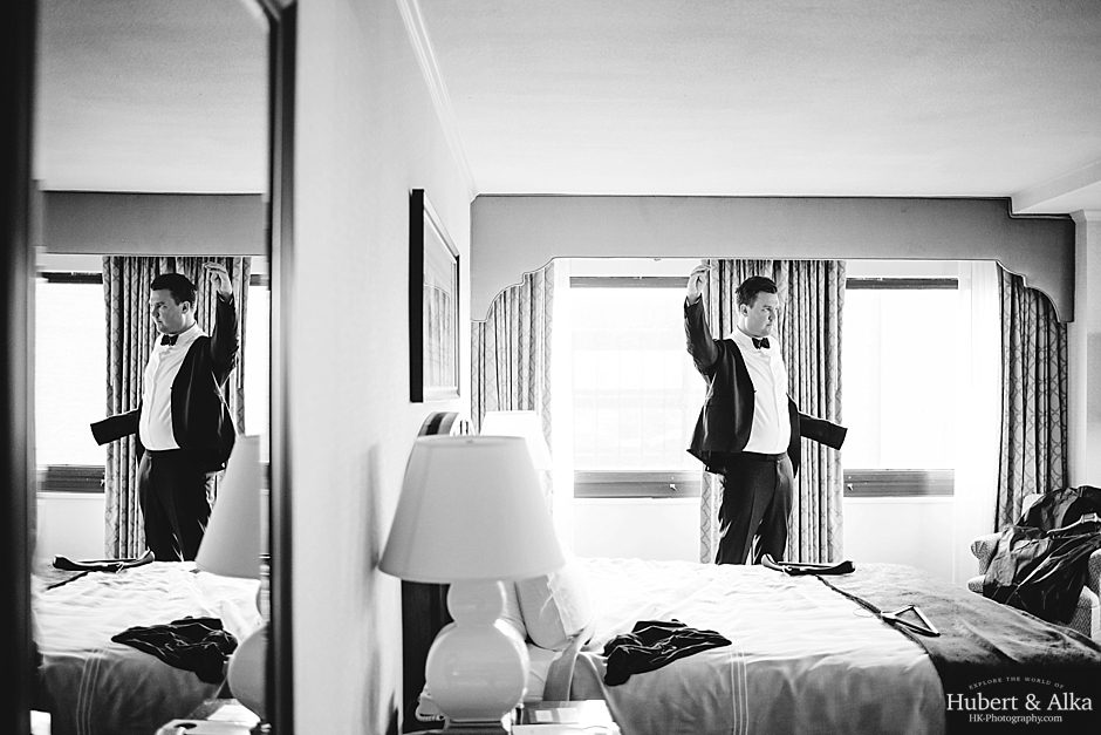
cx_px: 550
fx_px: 1071
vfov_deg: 37.9
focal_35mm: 35
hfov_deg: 54.4
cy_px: 368
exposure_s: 1/320
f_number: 1.8
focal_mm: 35
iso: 800
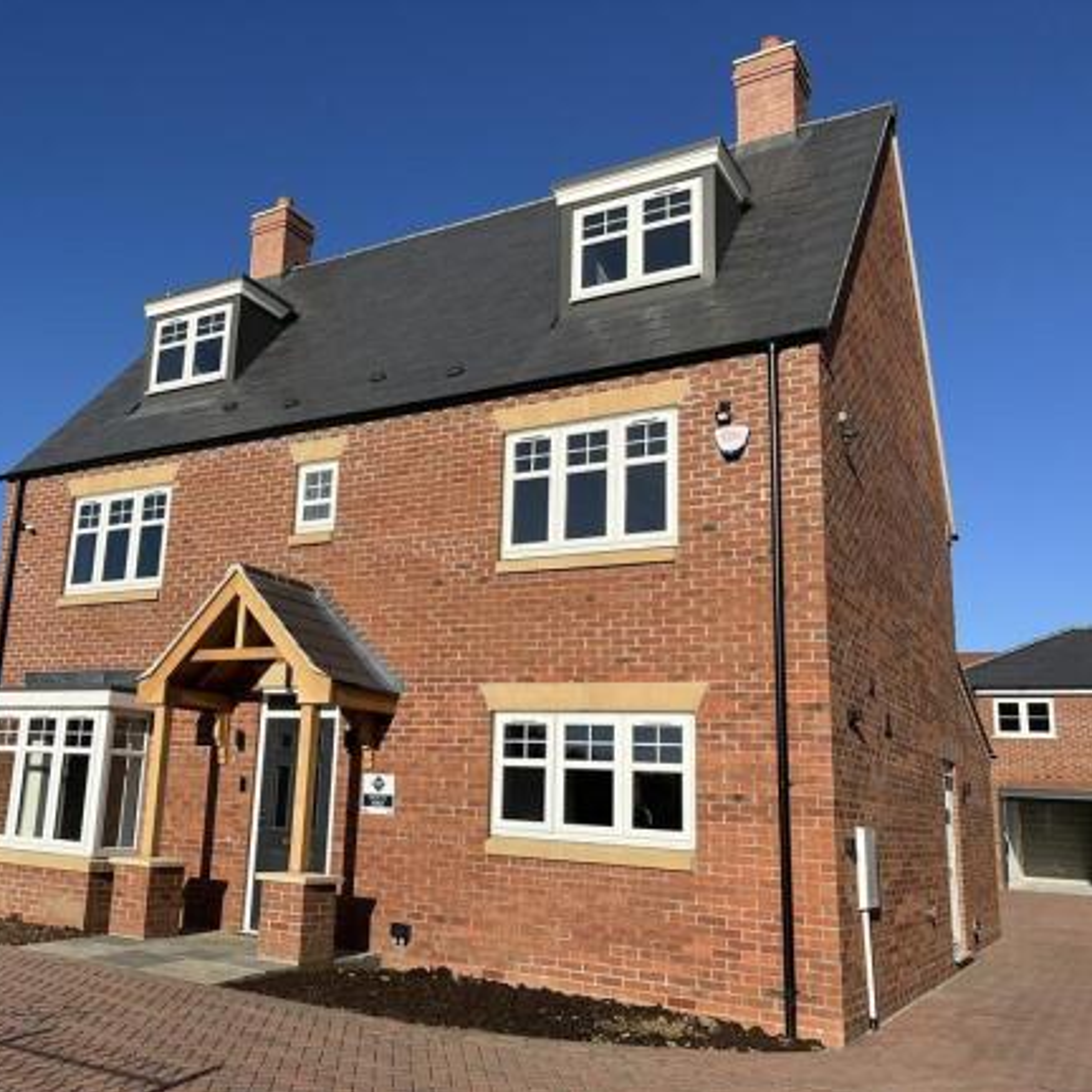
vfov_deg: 52.5
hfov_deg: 51.9
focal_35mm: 31
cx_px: 396
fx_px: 1106
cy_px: 547
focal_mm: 5.1
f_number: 1.6
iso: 50
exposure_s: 1/4854
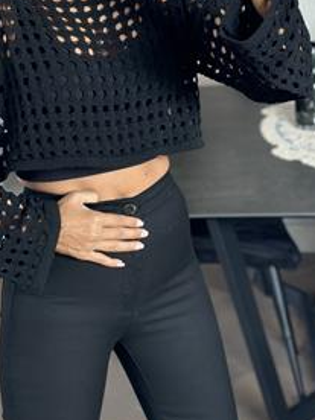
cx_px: 90
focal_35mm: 88
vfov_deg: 21.9
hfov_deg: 16.7
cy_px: 72
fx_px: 1068
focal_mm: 6.86
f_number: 1.78
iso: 125
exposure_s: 1/113
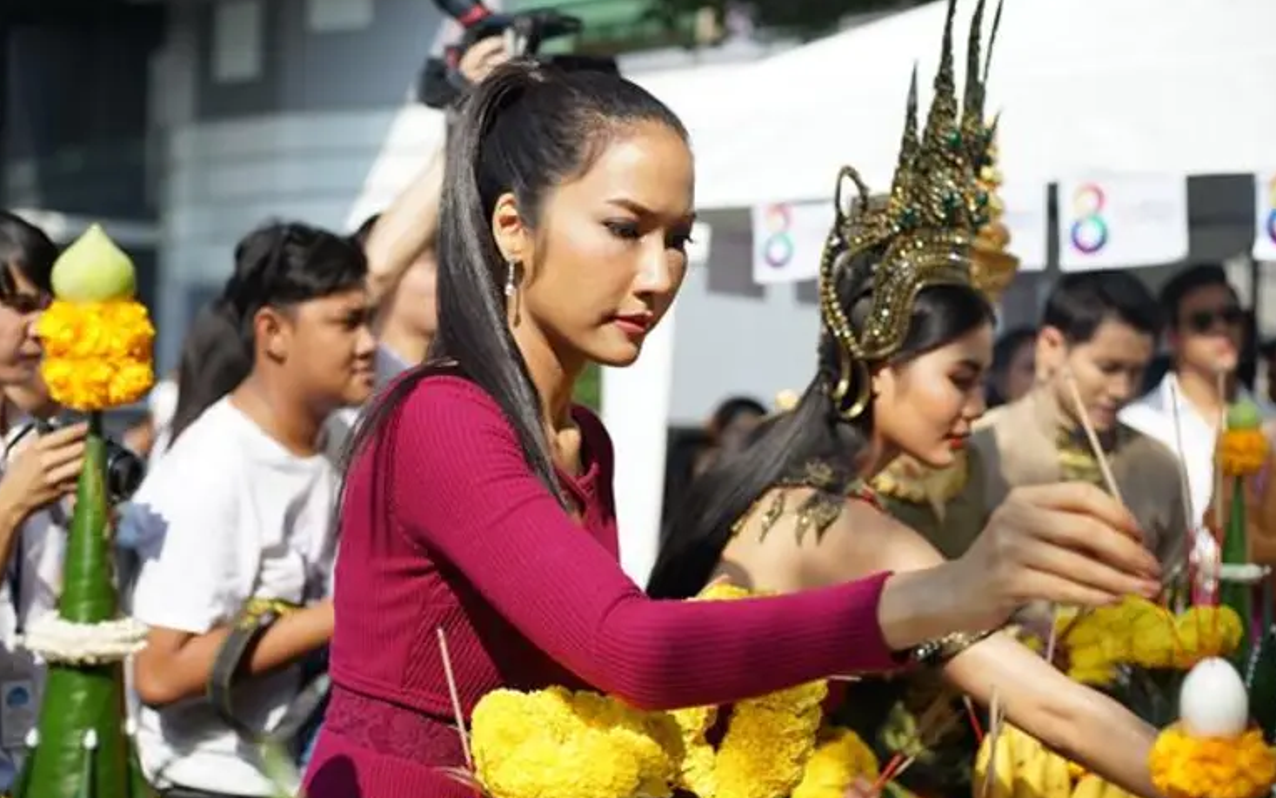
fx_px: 1809
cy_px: 389
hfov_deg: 38.9
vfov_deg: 24.9
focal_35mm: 52
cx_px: 638
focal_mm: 50
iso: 250
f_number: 3.2
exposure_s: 1/3200
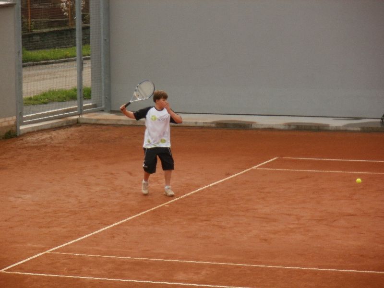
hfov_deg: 11.0
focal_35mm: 180
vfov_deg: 8.2
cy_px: 144
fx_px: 1997
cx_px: 192
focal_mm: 31.5
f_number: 5.6
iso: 200
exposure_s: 1/500
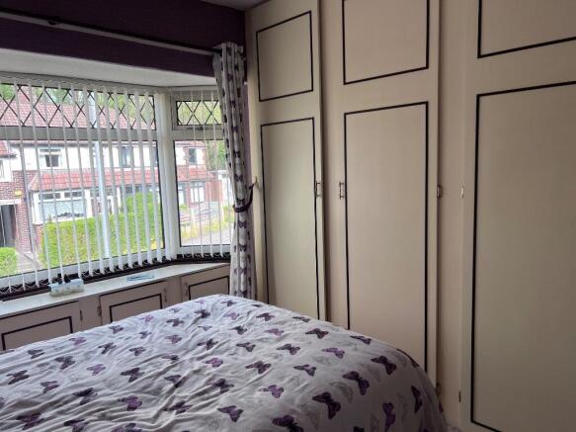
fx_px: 433
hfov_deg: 67.3
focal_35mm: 26
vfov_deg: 53.0
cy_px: 216
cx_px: 288
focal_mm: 5.7
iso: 50
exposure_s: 1/360
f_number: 1.5
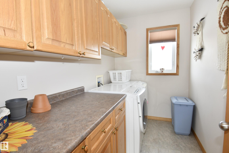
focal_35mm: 18
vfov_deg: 67.4
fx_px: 114
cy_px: 76
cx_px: 114
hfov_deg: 90.0
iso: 500
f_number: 6.3
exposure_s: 1/60
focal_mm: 12
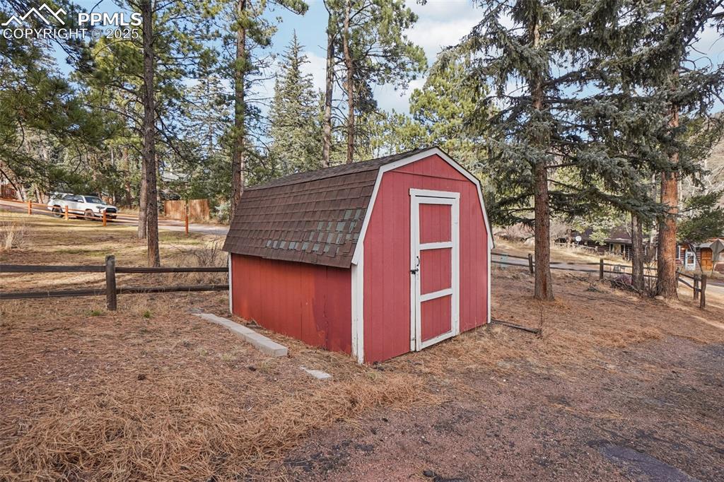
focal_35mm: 18
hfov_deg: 90.0
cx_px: 362
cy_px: 241
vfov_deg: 67.3
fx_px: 362
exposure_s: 1/40
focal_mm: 12
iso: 100
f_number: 8
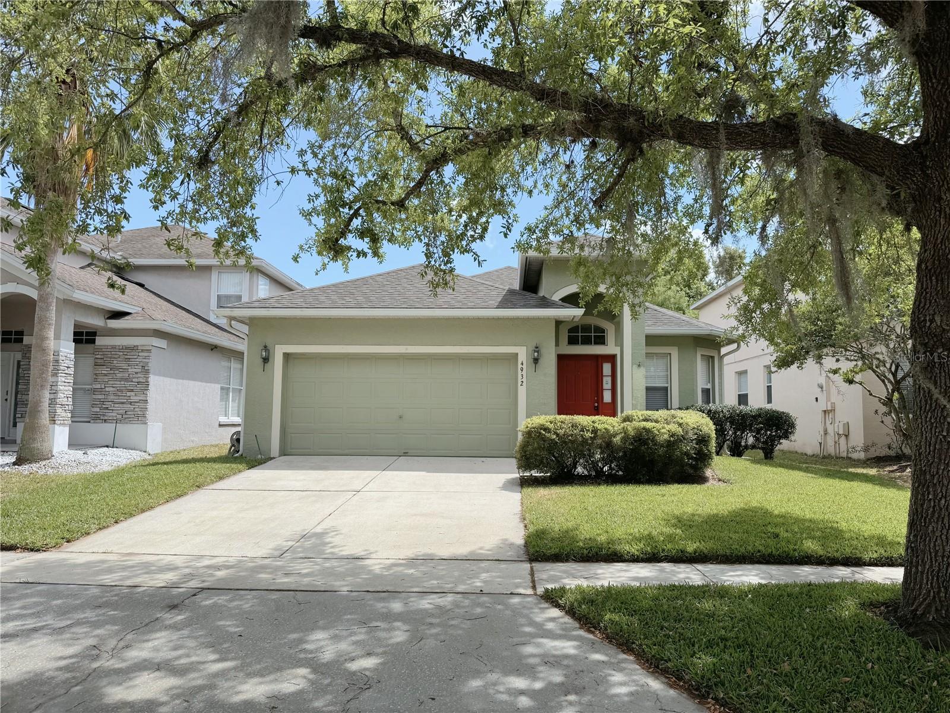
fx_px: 659
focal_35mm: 24
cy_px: 356
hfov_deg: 71.6
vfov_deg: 56.8
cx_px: 475
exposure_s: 1/3802
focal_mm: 6.76
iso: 80
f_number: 1.78
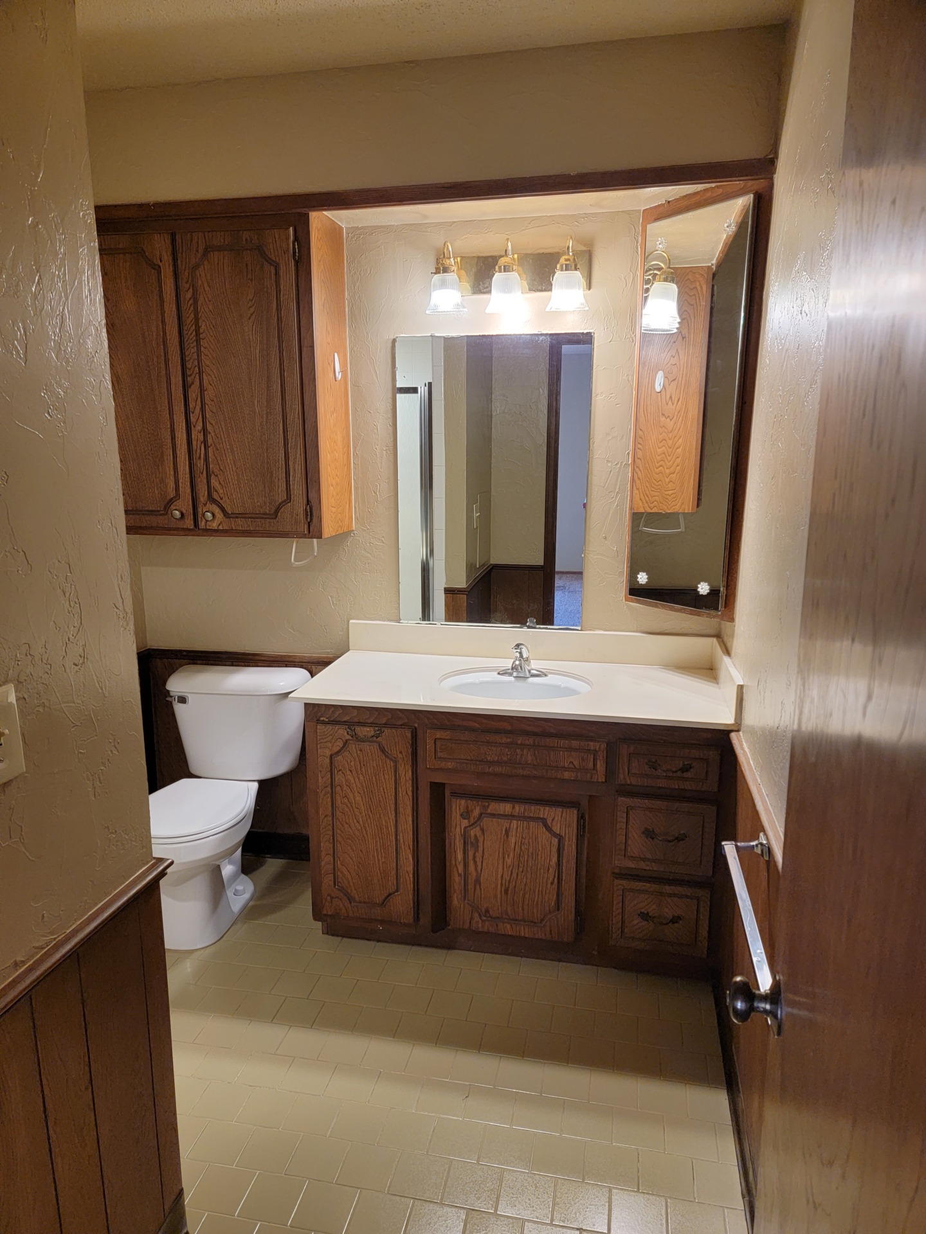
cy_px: 617
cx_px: 463
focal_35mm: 24
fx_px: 856
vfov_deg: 71.6
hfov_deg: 56.8
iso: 250
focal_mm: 6.7
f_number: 1.8
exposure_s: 1/119
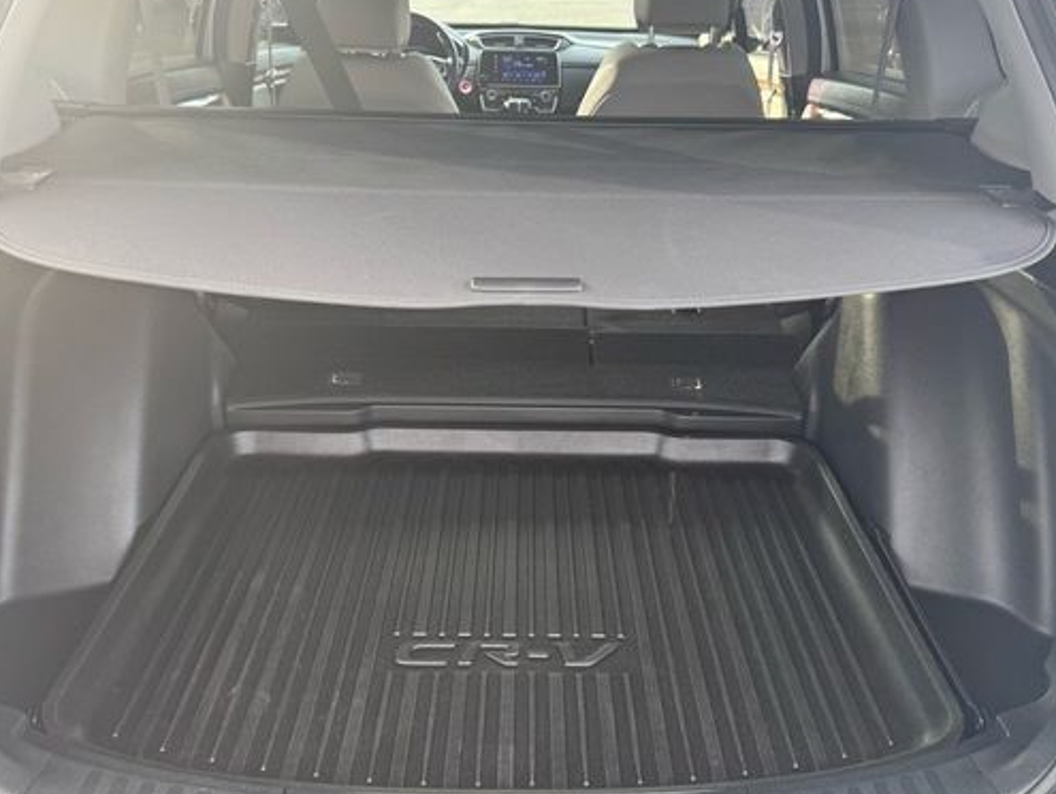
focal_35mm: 31
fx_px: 946
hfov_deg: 58.3
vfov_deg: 45.5
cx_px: 535
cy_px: 378
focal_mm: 6.76
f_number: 1.78
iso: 100
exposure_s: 1/121
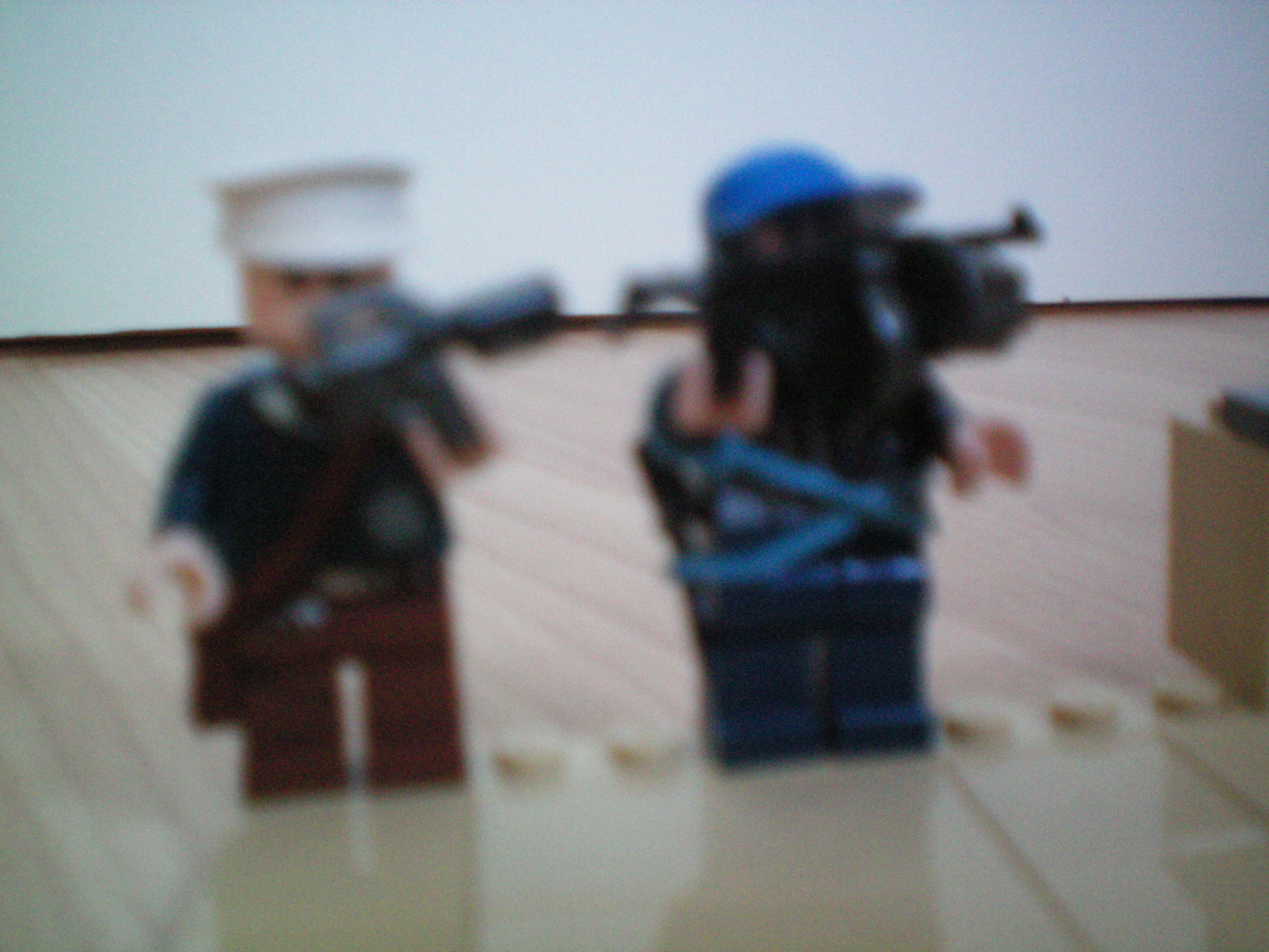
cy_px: 476
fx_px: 1393
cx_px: 634
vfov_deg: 37.7
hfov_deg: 49.0
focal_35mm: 38
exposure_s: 1/3.33
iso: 400
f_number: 3.1
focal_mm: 6.3
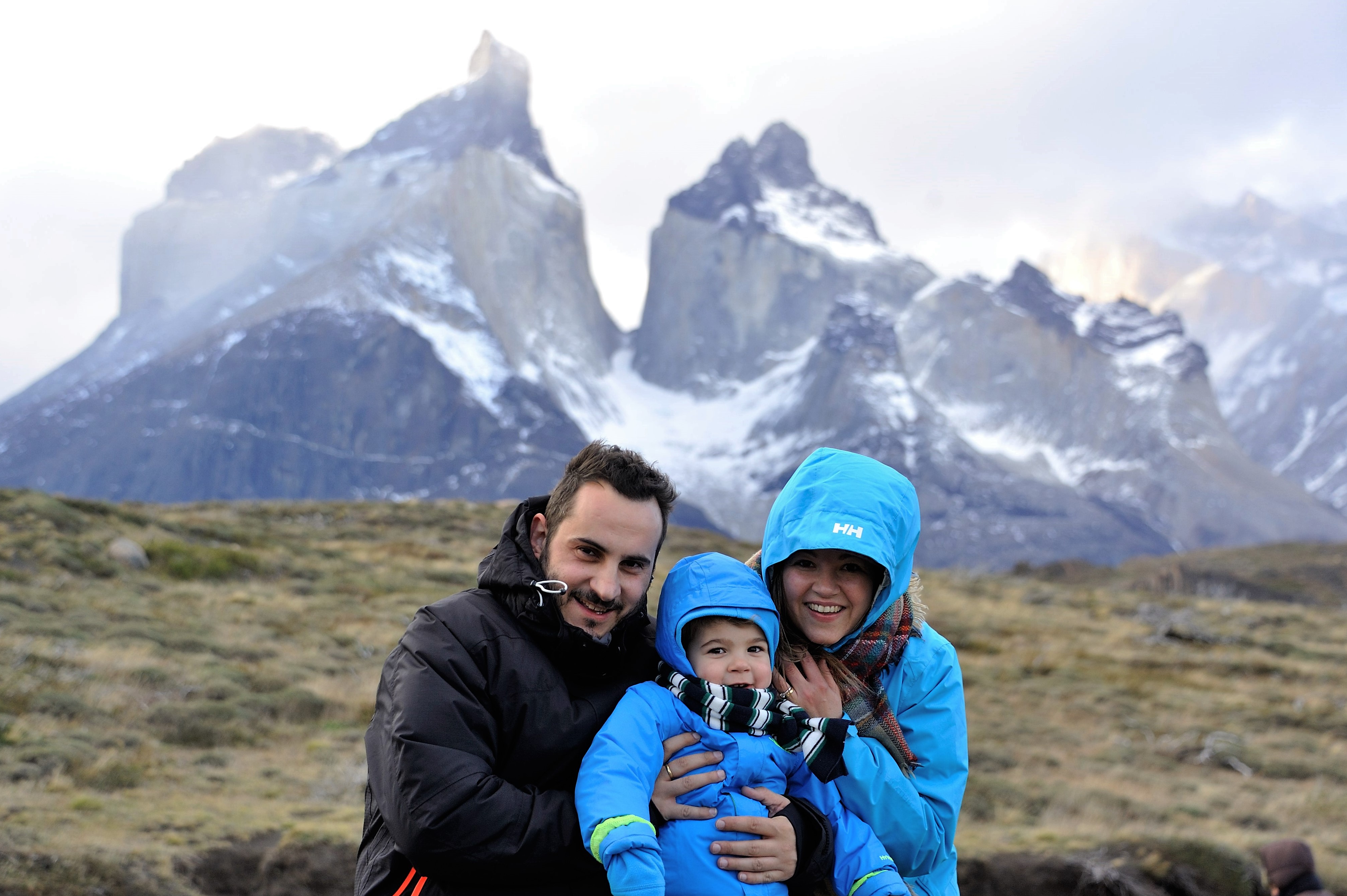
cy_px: 434
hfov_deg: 28.1
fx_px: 2692
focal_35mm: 72
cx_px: 663
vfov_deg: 18.9
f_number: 5
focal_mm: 68
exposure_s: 1/400
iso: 640
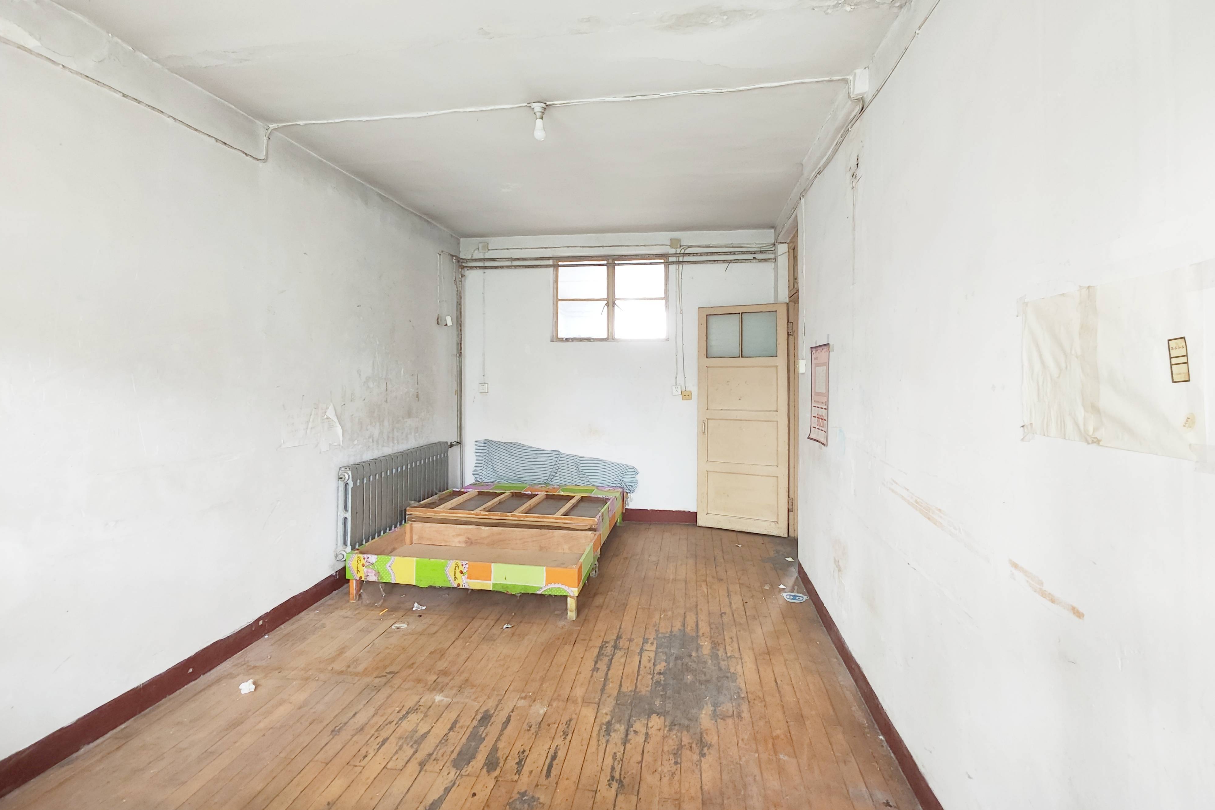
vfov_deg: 77.1
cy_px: 363
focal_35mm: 15
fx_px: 506
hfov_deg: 100.4
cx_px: 617
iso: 1075
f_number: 2.2
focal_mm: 2.16
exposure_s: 1/25
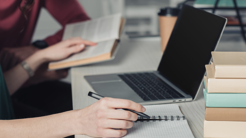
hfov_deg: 23.7
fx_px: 587
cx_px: 123
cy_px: 81
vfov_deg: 13.4
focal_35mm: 90
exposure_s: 1/200
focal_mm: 85
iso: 125
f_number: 4
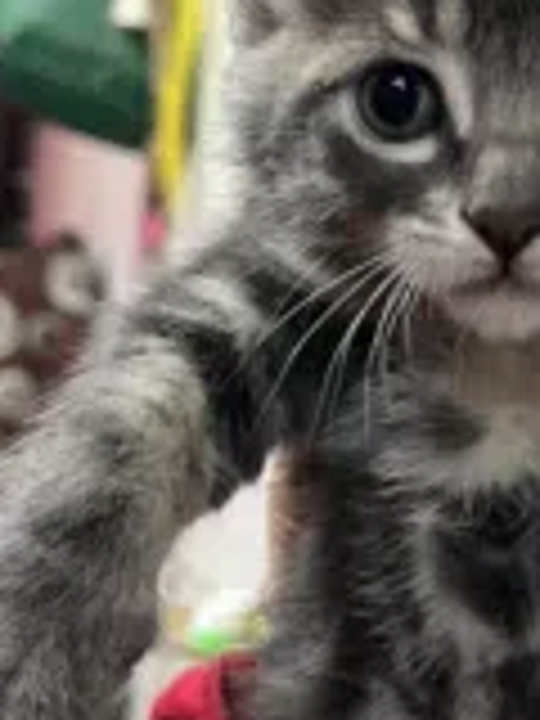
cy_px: 392
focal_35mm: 65
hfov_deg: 22.1
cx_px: 482
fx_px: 1352
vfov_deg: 29.8
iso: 250
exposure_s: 1/50
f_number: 1.6
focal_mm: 5.1
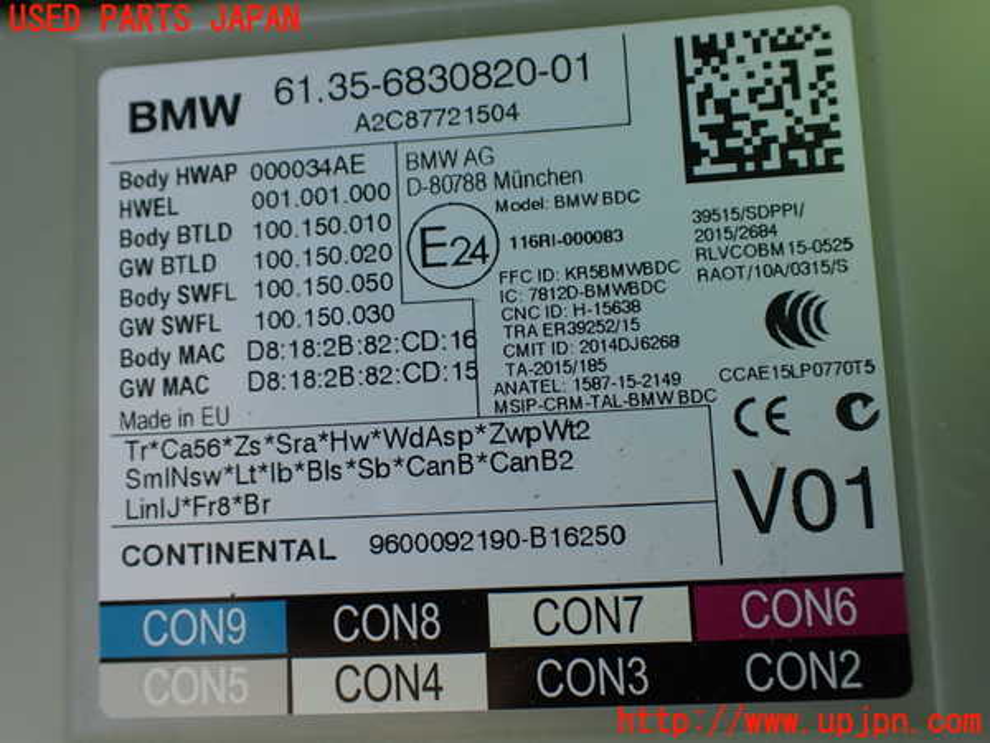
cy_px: 372
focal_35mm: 30
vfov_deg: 46.8
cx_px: 495
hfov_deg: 60.0
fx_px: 858
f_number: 2.3
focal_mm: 5.4
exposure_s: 1/125
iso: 160
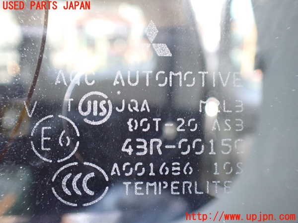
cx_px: 149
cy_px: 112
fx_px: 258
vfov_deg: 46.8
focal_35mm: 30
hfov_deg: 60.0
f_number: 2.3
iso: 800
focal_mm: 5.4
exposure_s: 1/50
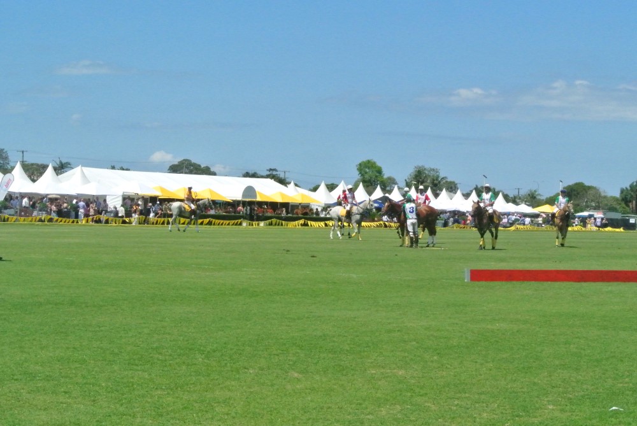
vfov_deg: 16.9
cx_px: 318
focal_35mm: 81
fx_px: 1435
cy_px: 213
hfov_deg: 25.0
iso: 3200
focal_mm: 30
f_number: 14
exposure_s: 1/3200
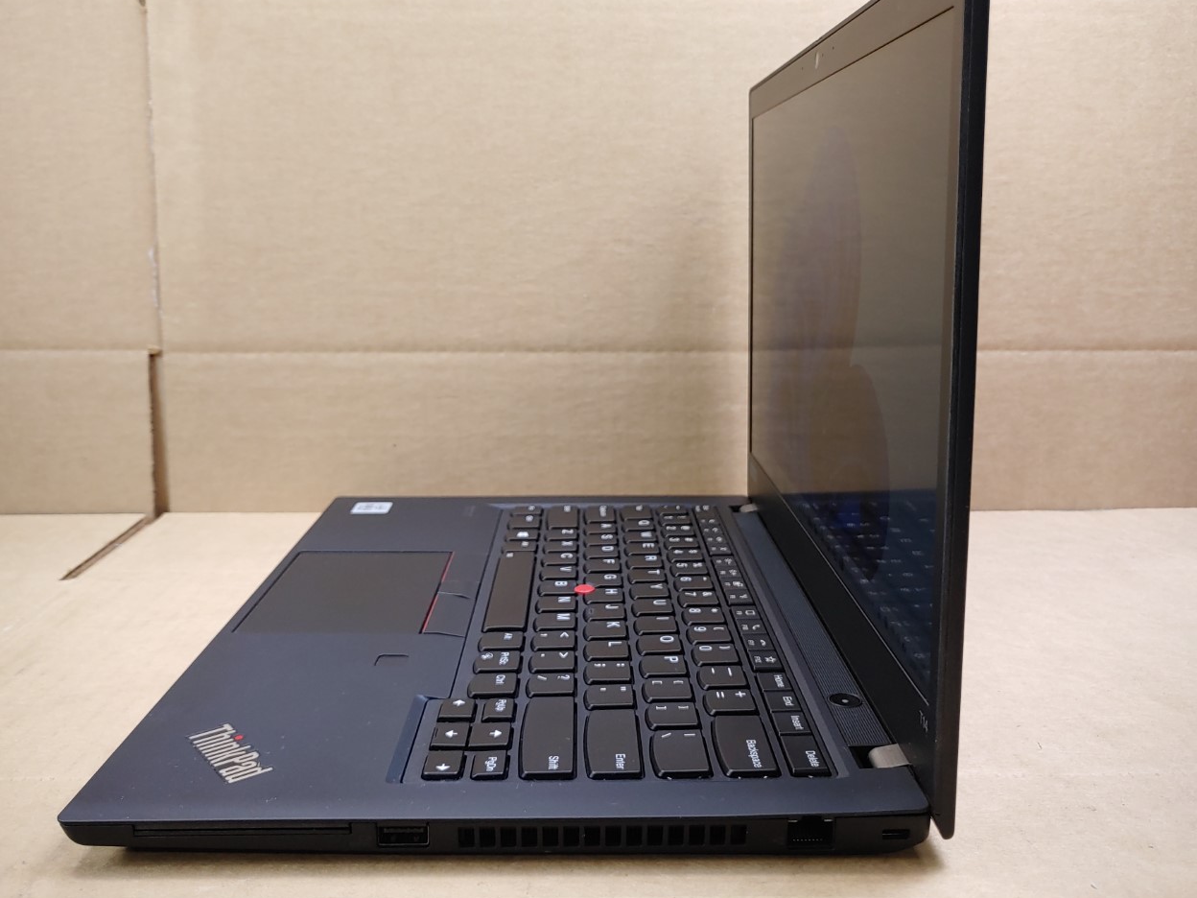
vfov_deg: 46.7
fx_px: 1037
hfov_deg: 60.0
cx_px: 598
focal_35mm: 30
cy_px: 401
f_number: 1.8
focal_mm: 4.36
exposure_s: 1/120
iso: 100
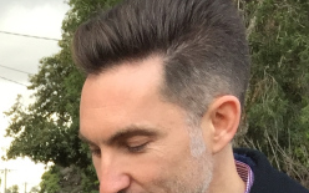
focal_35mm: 131
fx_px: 1103
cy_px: 566
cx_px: -166
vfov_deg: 8.5
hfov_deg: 14.7
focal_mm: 4.15
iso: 50
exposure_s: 1/120
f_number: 2.2
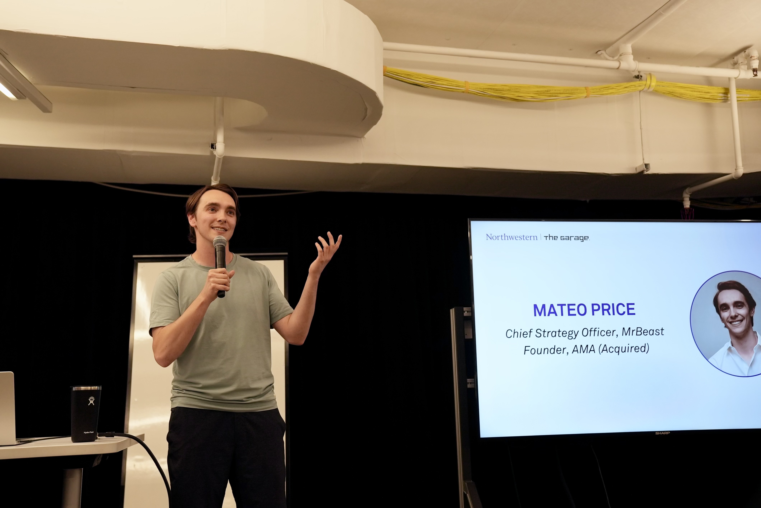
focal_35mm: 37
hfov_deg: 51.9
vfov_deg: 36.0
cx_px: 380
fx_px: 783
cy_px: 254
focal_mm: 37
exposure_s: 1/160
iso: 1250
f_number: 4
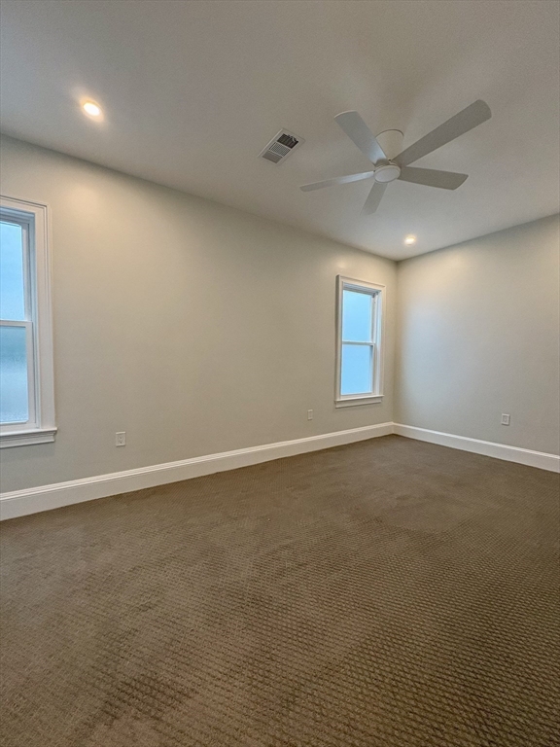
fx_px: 302
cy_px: 374
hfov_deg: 85.7
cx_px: 280
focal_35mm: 14
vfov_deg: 102.1
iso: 320
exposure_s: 1/120
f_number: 2.2
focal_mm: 2.22
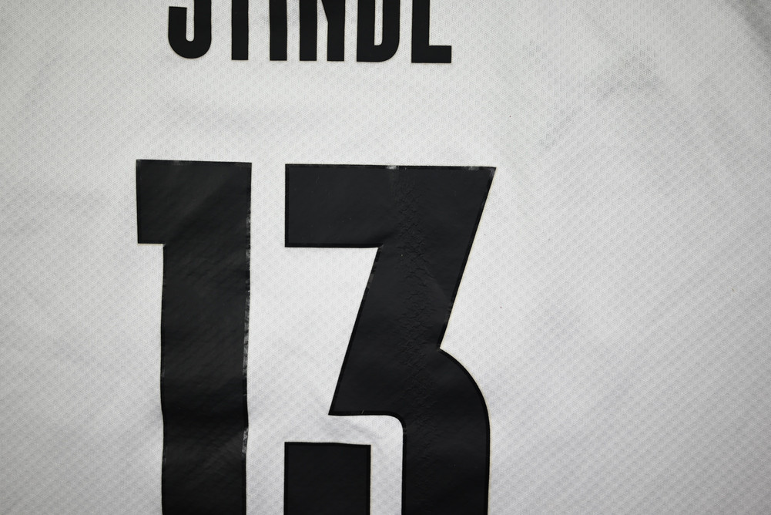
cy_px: 258
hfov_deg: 51.9
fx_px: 793
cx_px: 386
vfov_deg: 36.0
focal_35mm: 37
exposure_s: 1/125
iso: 200
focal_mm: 37
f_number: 5.3
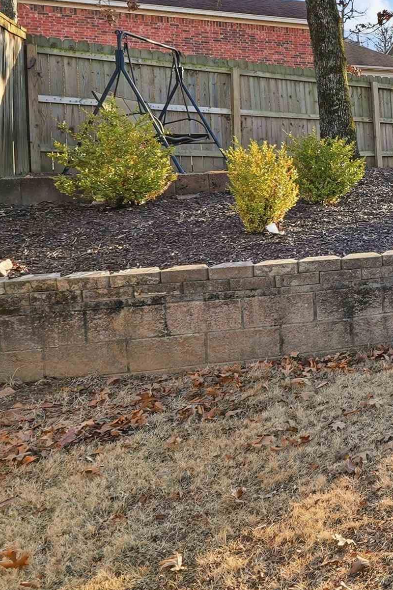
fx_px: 655
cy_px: 161
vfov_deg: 47.0
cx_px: 680
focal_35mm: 40
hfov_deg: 22.4
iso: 250
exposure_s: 1/320
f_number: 9
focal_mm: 16
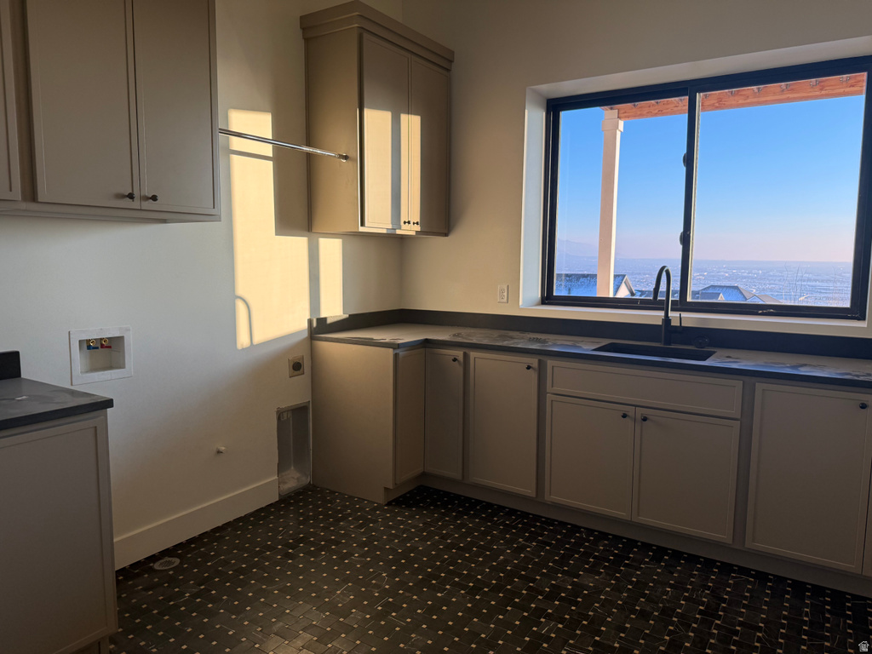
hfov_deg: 71.6
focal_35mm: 24
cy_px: 327
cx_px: 436
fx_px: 605
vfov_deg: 56.8
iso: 100
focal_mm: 6.76
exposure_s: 1/321
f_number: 1.78
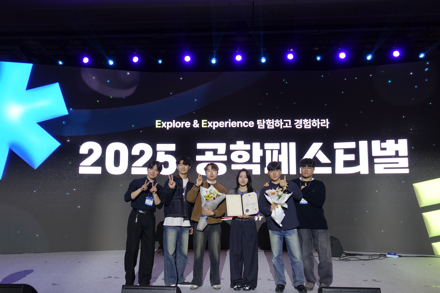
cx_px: 220
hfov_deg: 60.3
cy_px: 146
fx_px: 379
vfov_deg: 42.3
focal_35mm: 31
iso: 160
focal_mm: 11.22
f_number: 2.5
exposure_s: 1/40
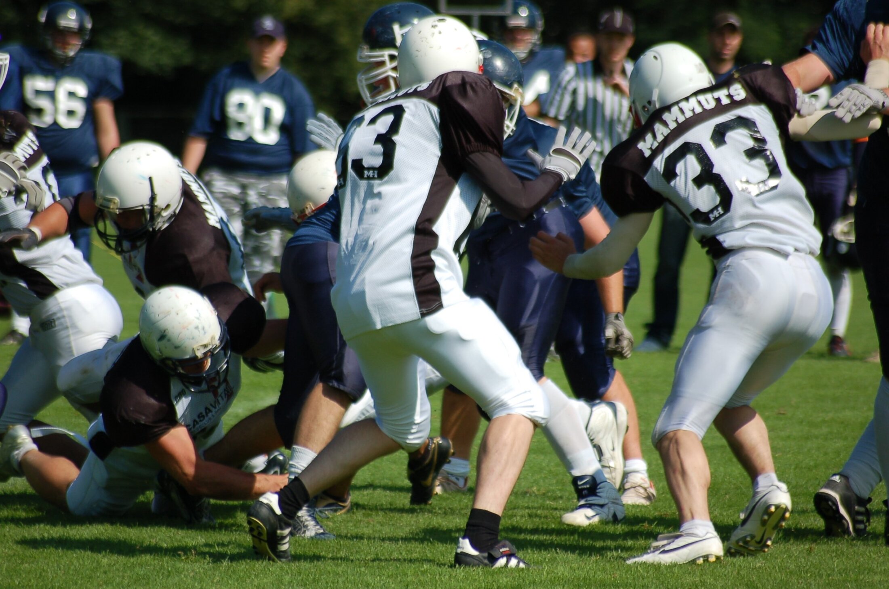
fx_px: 9982
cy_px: 294
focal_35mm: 405
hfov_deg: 5.1
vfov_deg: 3.4
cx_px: 444
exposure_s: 1/1000
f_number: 5.6
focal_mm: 270
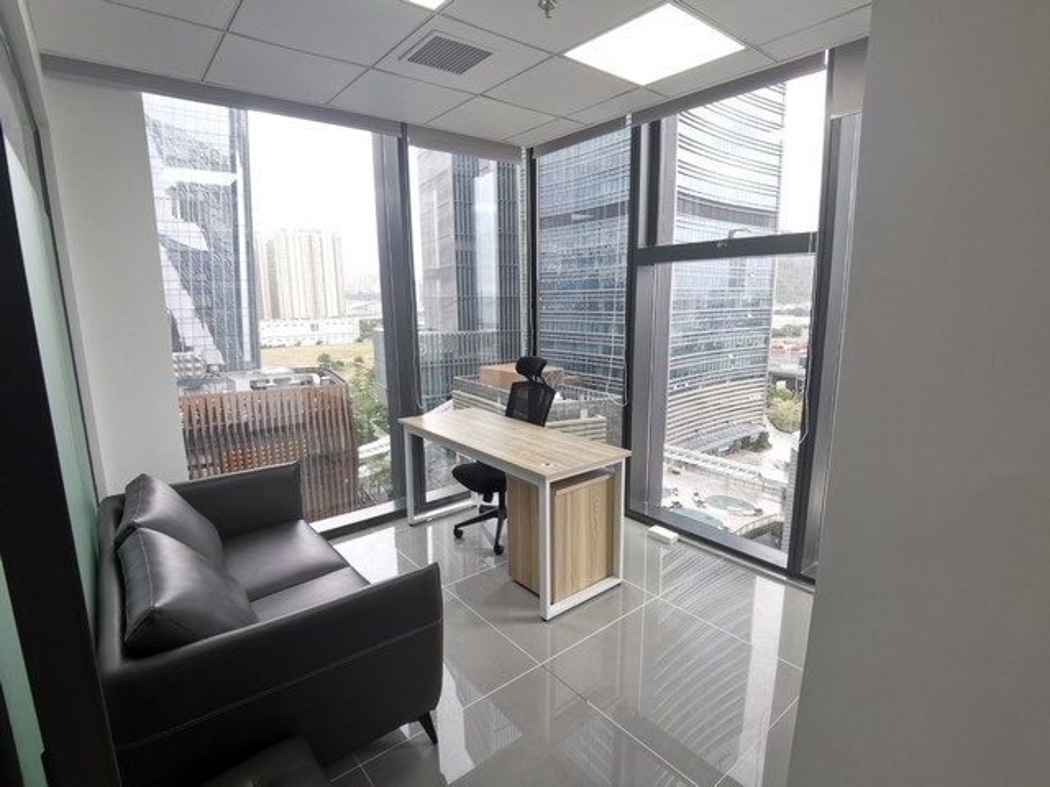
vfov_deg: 74.7
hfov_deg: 91.0
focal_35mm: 17
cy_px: 394
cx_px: 525
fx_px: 516
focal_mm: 2.26
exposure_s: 1/100
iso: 100
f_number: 2.2
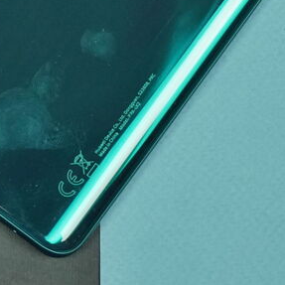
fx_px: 1407
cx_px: 129
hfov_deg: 11.6
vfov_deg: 11.4
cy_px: -31
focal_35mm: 151
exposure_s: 1/500
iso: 2500
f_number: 5.6
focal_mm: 53
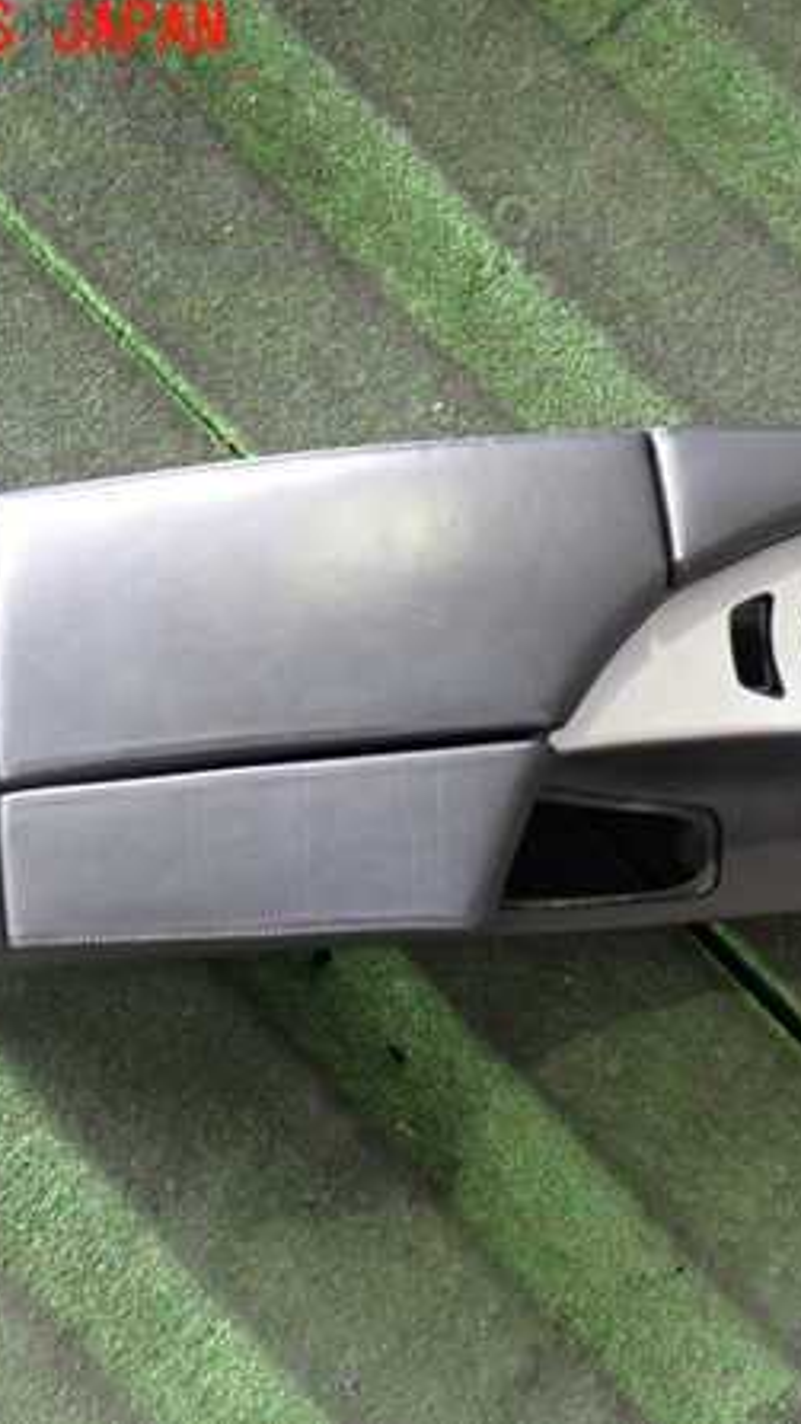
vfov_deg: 46.4
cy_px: 709
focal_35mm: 44
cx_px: 603
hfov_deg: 26.8
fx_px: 1661
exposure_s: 1/30
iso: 250
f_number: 2.3
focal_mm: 5.4
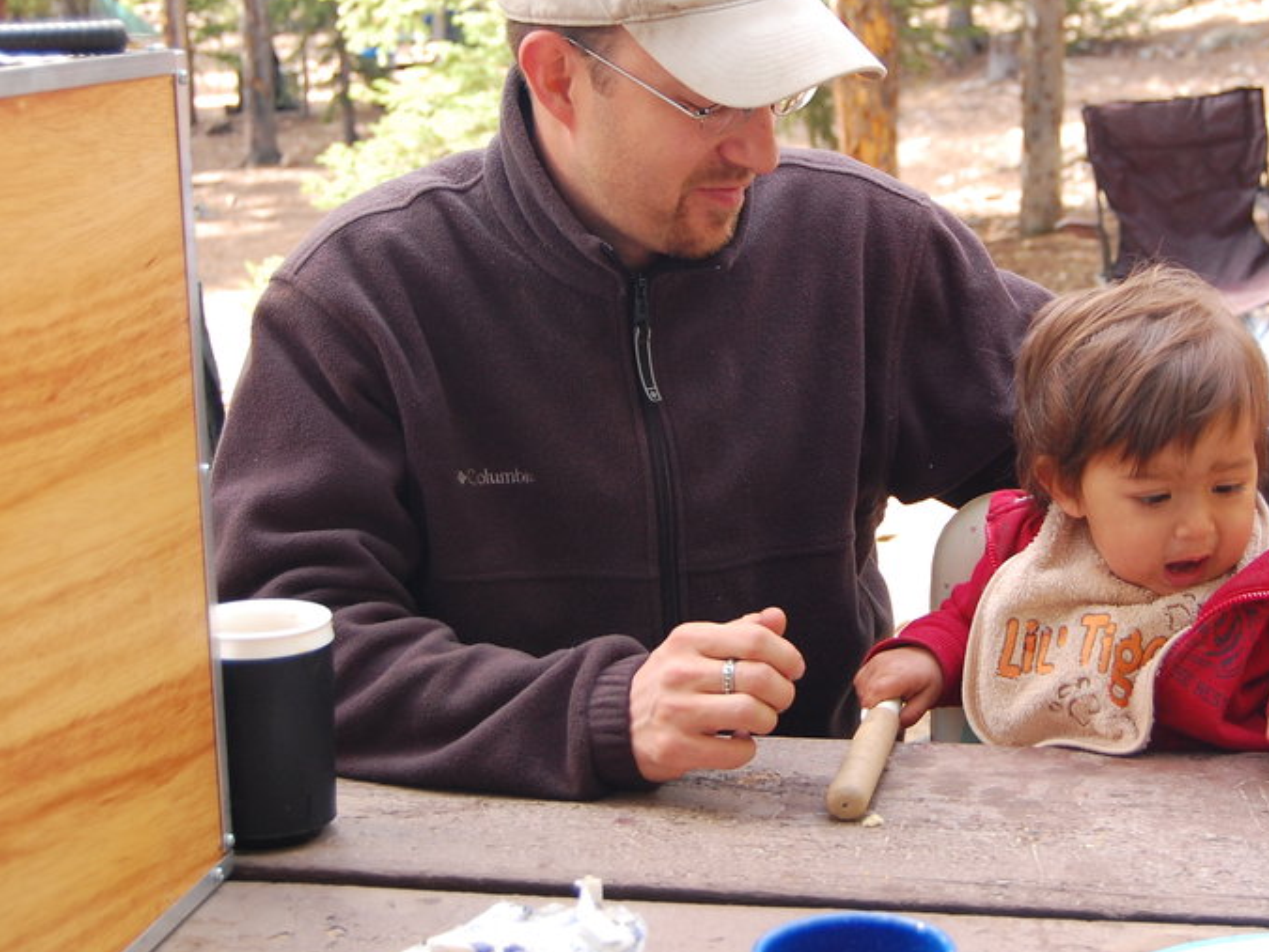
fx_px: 2566
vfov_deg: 21.0
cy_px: 372
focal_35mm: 70
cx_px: 780
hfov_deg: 27.7
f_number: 5
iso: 400
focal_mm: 32
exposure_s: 1/100
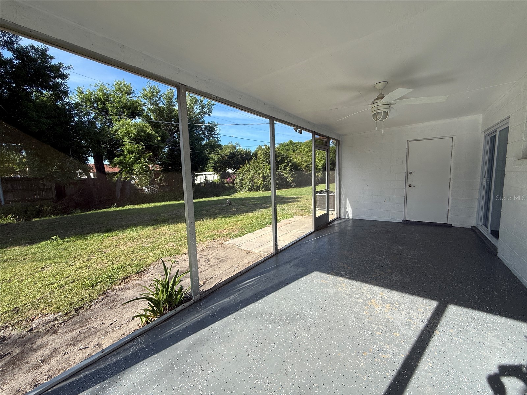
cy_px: 198
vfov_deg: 85.7
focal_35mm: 14
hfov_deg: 102.1
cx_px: 264
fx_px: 213
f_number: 2.2
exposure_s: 1/549
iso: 50
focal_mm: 2.22
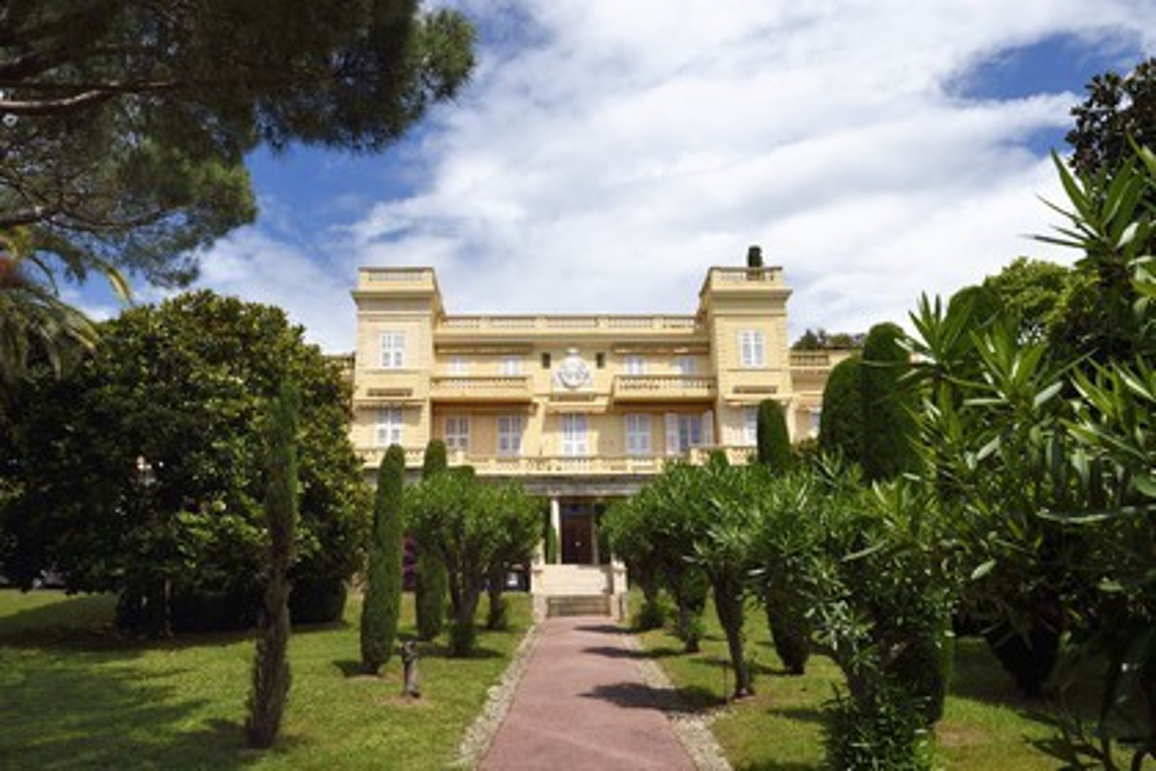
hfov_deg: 63.7
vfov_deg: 45.0
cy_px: 386
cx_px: 578
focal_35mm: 29
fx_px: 931
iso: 200
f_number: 13
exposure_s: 1/320
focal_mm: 29
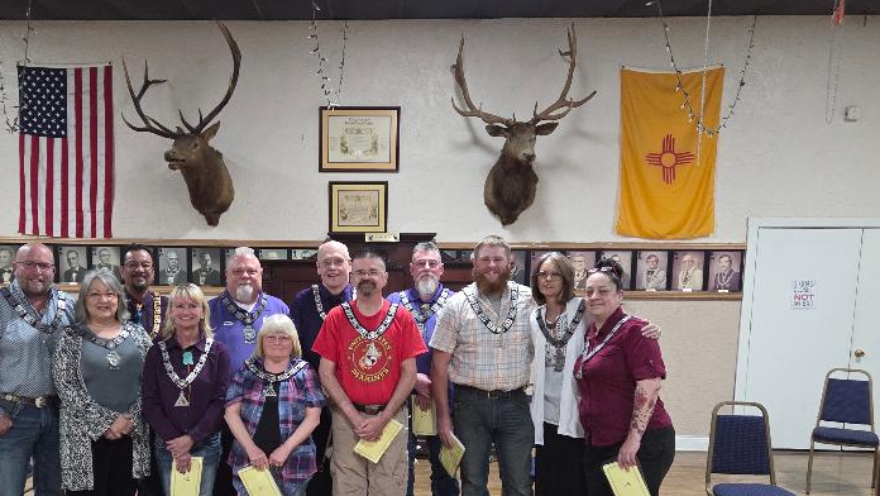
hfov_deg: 54.7
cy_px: 369
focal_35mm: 36
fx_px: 840
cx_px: 334
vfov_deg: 32.3
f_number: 1.8
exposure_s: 1/120
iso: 1600
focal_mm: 5.4
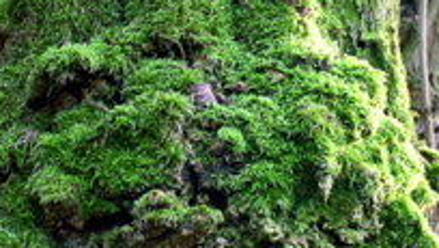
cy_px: 28
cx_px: 123
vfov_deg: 5.6
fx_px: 2516
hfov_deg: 10.0
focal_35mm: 216
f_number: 8
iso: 900
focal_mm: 35
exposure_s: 1/60
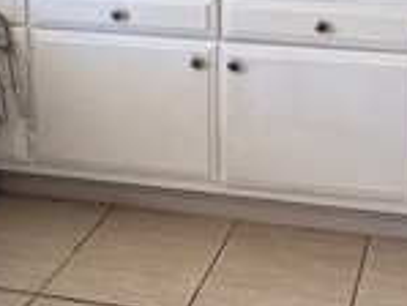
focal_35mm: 60
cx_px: 358
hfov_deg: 30.9
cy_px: -191
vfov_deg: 20.0
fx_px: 706
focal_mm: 2.22
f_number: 2.2
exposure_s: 1/99
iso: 100
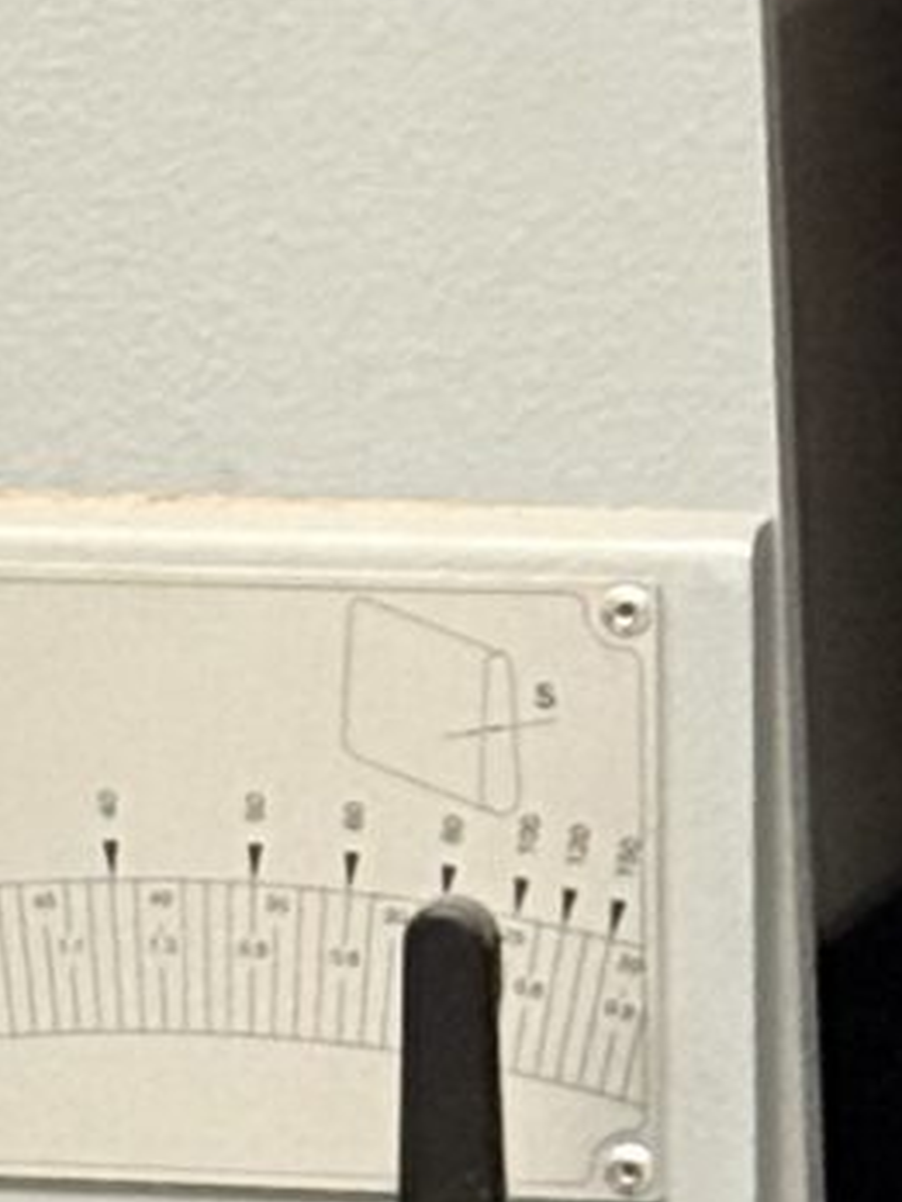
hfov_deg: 4.2
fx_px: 12264
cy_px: 442
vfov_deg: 5.6
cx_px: -805
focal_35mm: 353
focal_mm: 6.76
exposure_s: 1/38
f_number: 1.78
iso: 500
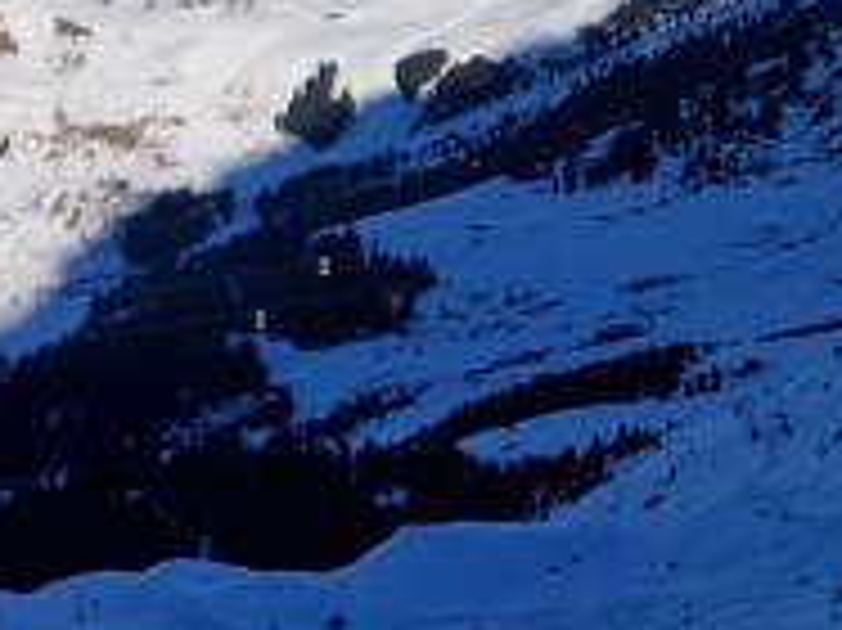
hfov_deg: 14.1
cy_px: -158
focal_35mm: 126
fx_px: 3063
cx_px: -617
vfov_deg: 11.5
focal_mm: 5.4
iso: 50
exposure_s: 1/3592
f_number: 1.8
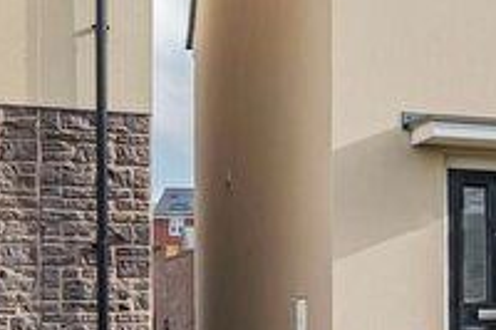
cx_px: 600
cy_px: 21
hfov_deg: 25.3
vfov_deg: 18.6
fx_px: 988
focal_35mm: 72
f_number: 7.1
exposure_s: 1/160
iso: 250
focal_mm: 20.5
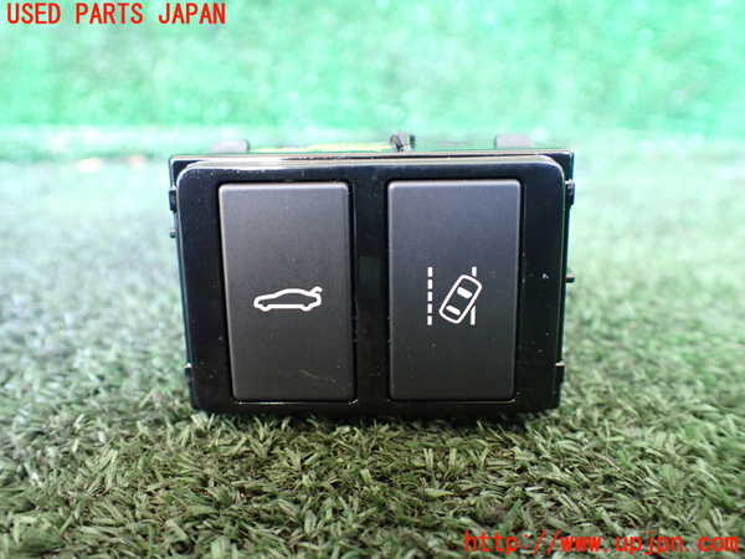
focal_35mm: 30
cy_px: 280
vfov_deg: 46.8
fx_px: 646
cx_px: 372
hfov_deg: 60.0
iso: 800
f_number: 2.3
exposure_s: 1/40
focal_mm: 5.4
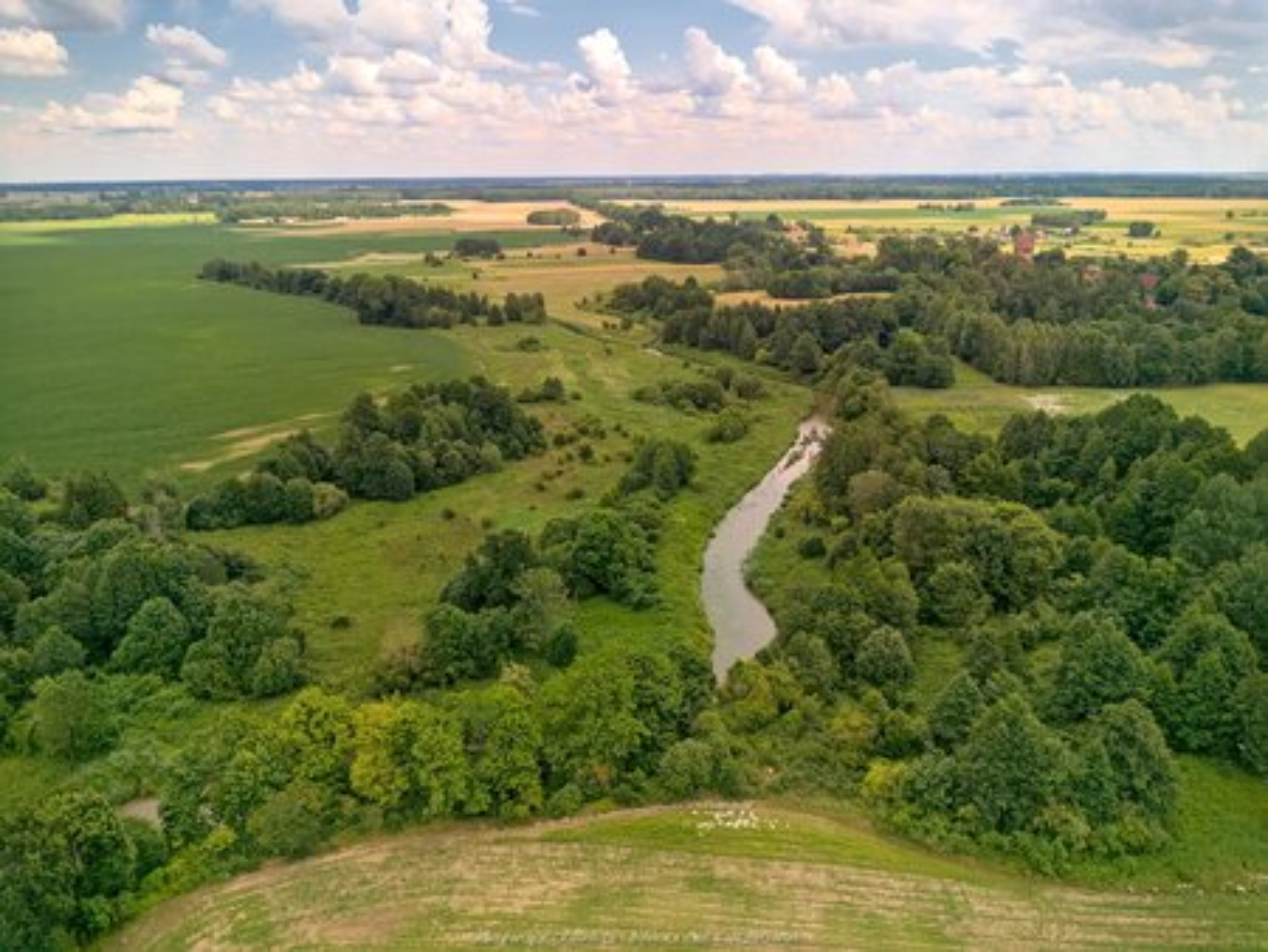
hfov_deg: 71.6
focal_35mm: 24
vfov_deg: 56.9
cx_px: 634
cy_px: 476
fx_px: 880
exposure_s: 1/1500
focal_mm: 6.72
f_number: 1.7
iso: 100
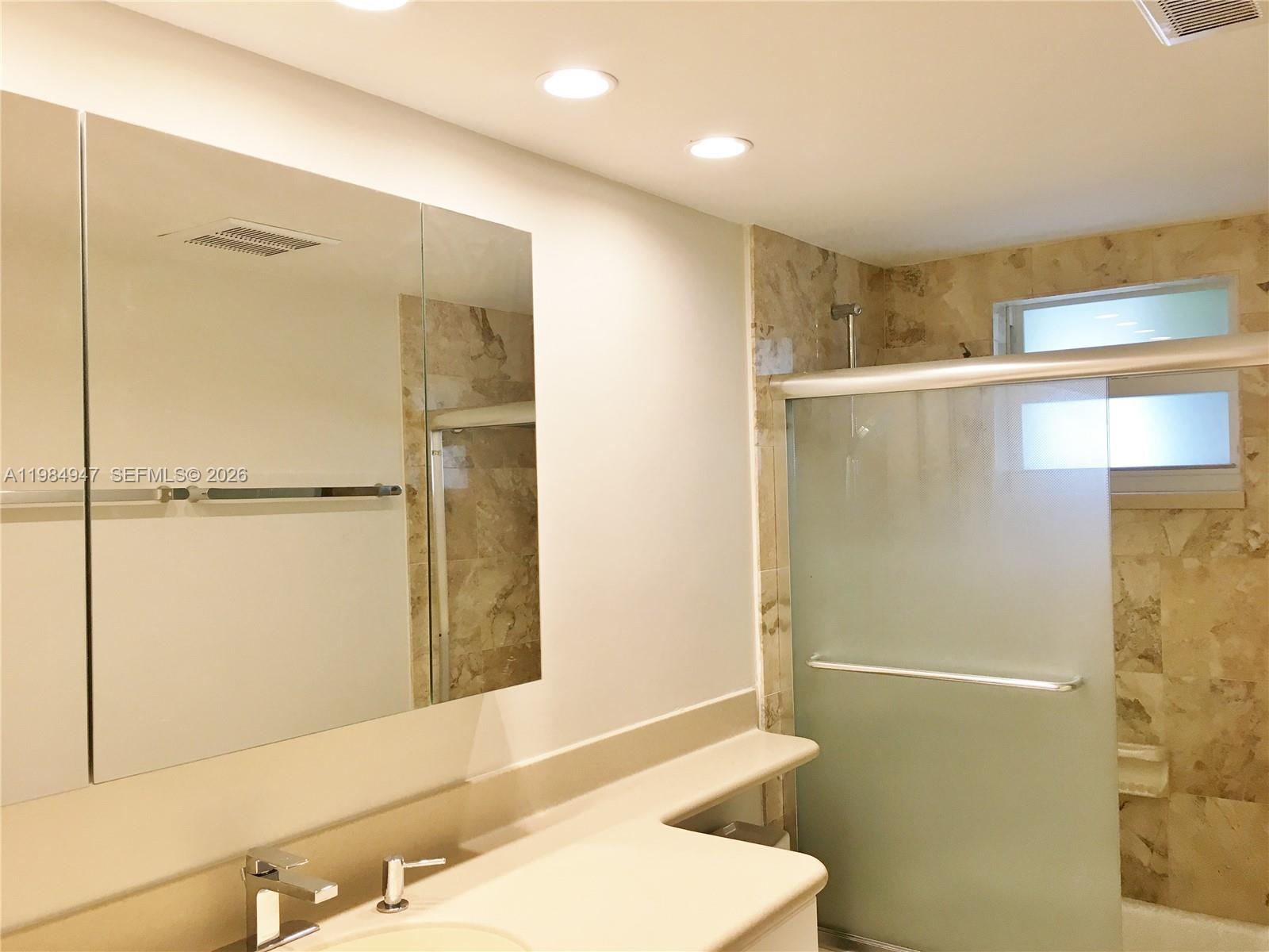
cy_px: 476
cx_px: 634
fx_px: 1063
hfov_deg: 61.7
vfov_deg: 48.2
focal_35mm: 29
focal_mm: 4.15
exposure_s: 1/30
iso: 25
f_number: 2.2
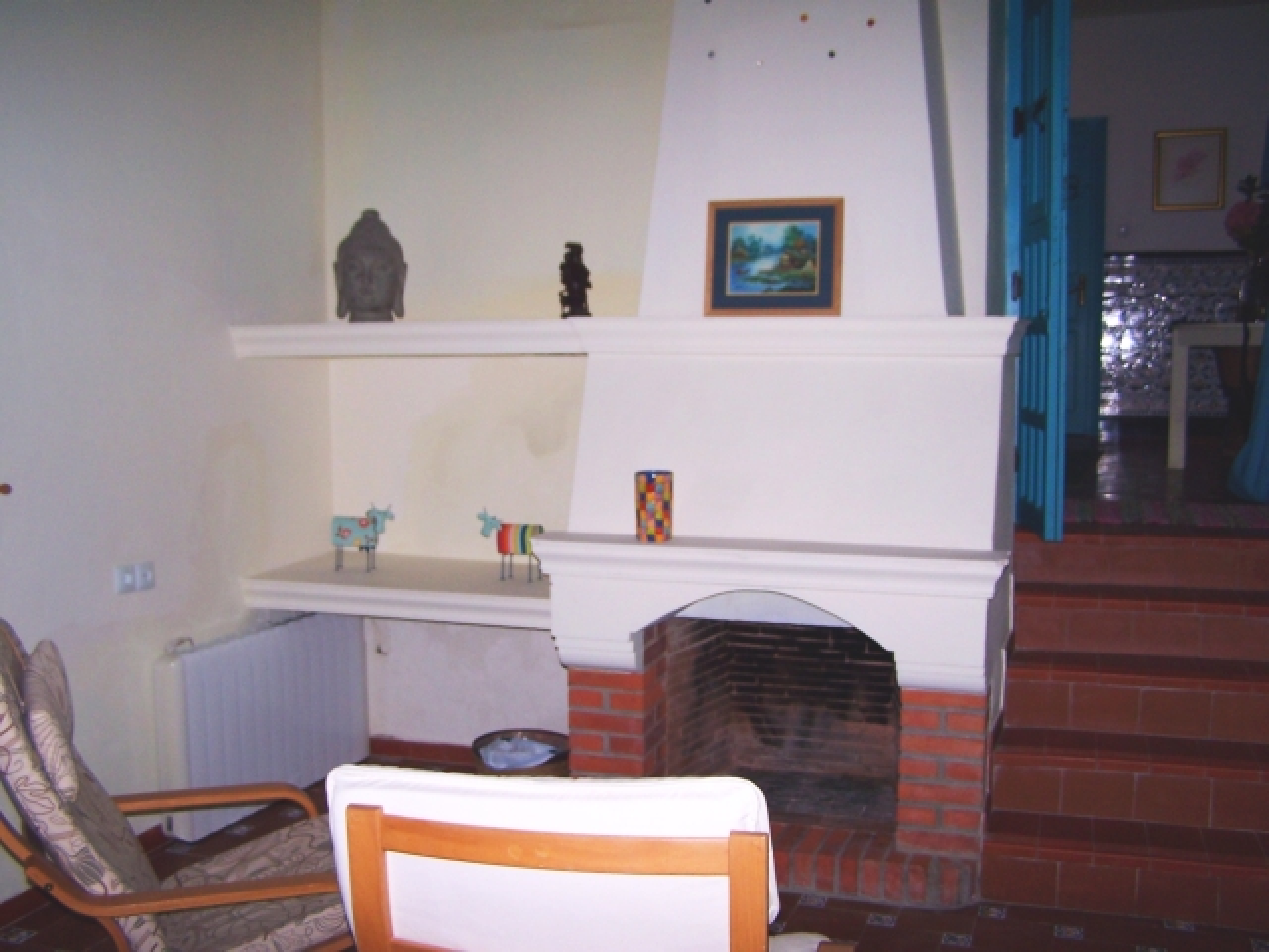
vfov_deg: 37.7
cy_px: 476
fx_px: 1393
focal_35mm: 38
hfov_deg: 49.0
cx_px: 634
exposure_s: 1/60
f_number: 2.8
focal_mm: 6.3
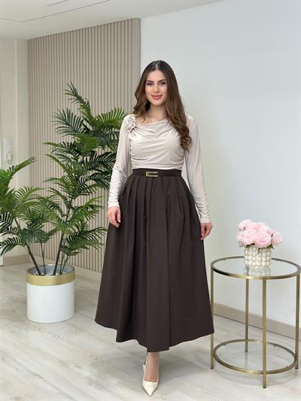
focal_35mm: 48
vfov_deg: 39.6
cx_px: 150
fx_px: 556
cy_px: 200
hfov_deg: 30.3
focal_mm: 6.86
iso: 64
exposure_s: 1/149
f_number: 1.78
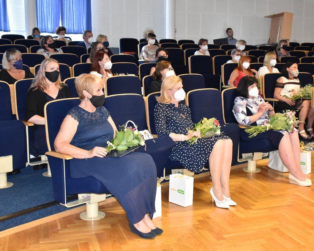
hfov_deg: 43.3
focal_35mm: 43
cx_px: 148
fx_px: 396
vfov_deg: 35.2
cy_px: 125
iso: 2200
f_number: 5.6
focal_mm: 25
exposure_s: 1/60
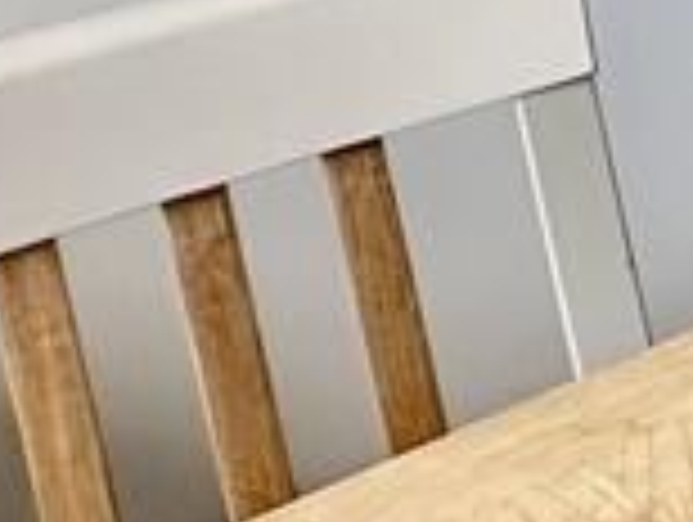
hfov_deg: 11.0
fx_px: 1865
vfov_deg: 13.4
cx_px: 2164
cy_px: -554
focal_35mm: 93
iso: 125
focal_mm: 2.22
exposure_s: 1/99
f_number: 2.2
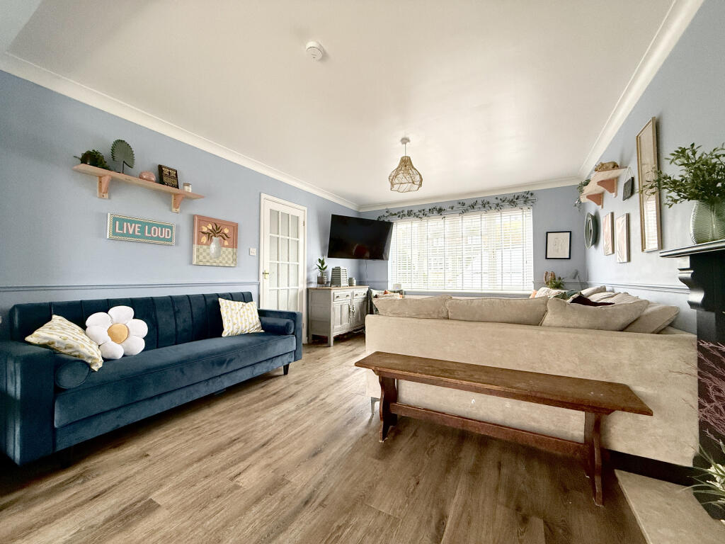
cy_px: 272
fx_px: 293
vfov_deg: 85.7
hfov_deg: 102.1
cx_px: 362
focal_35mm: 14
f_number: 2.2
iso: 250
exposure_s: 1/99
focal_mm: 2.22
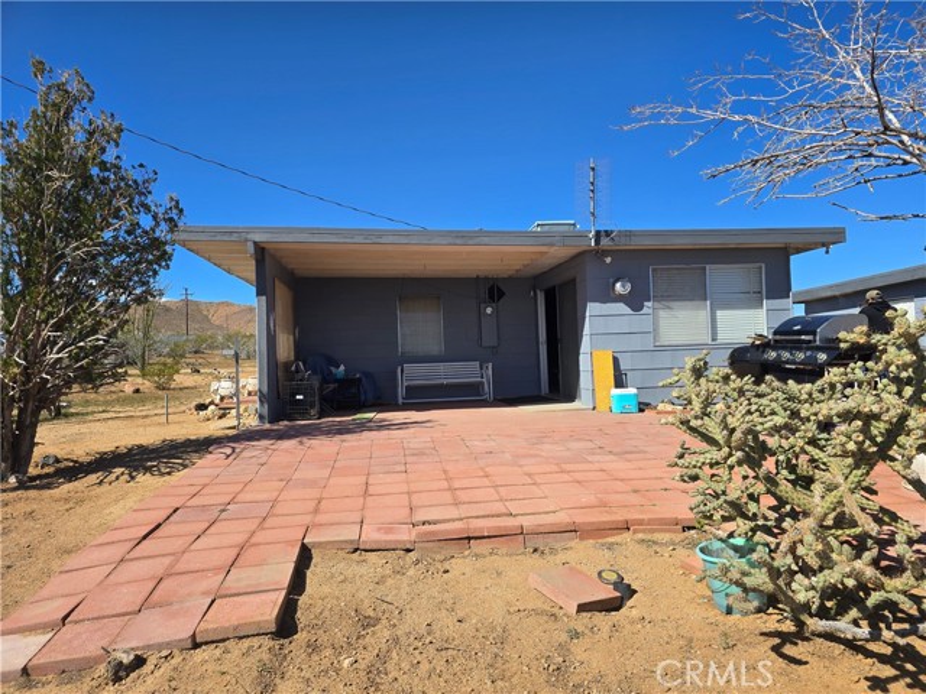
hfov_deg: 73.9
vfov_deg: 58.9
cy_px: 347
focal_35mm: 23
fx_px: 615
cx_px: 463
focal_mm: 6.3
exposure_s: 1/794
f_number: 1.7
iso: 12
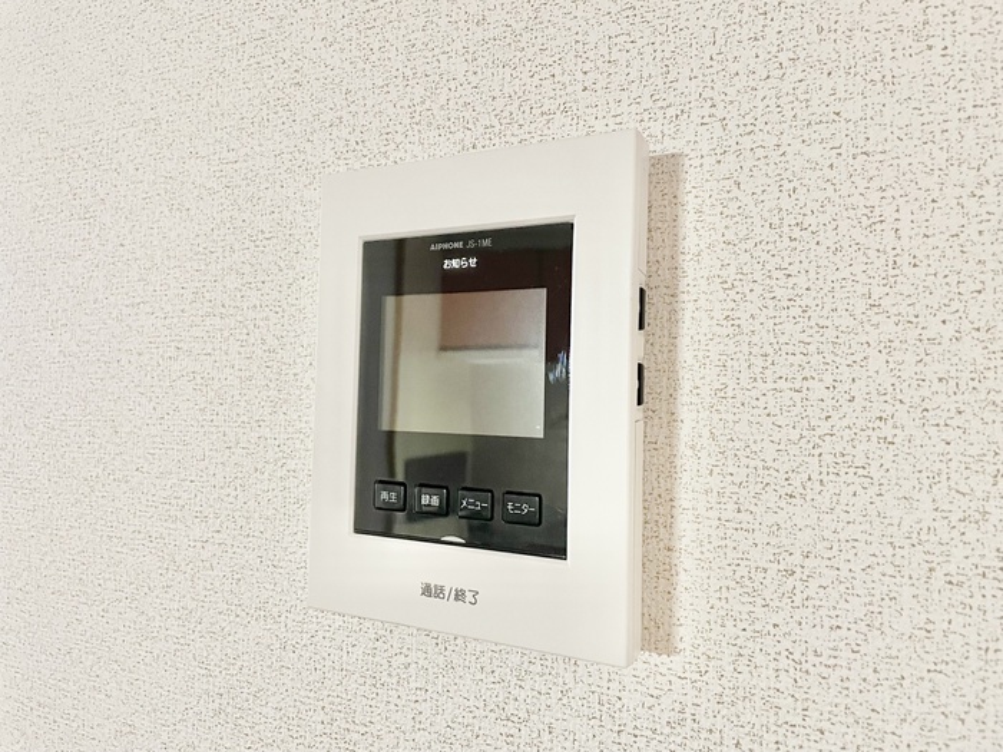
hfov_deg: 67.3
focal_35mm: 26
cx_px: 502
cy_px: 376
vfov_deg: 53.1
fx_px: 753
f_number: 1.6
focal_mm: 4.2
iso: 250
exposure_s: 1/60
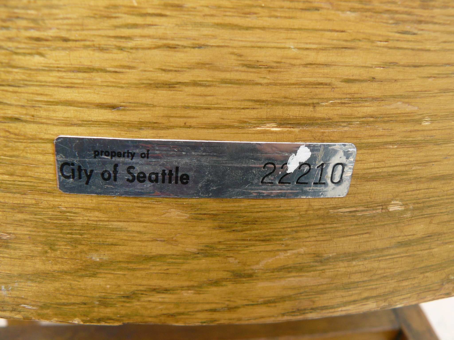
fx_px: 472
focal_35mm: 36
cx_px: 227
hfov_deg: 51.4
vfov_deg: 39.7
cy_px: 170
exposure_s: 1/100
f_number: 4
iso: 100
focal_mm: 6
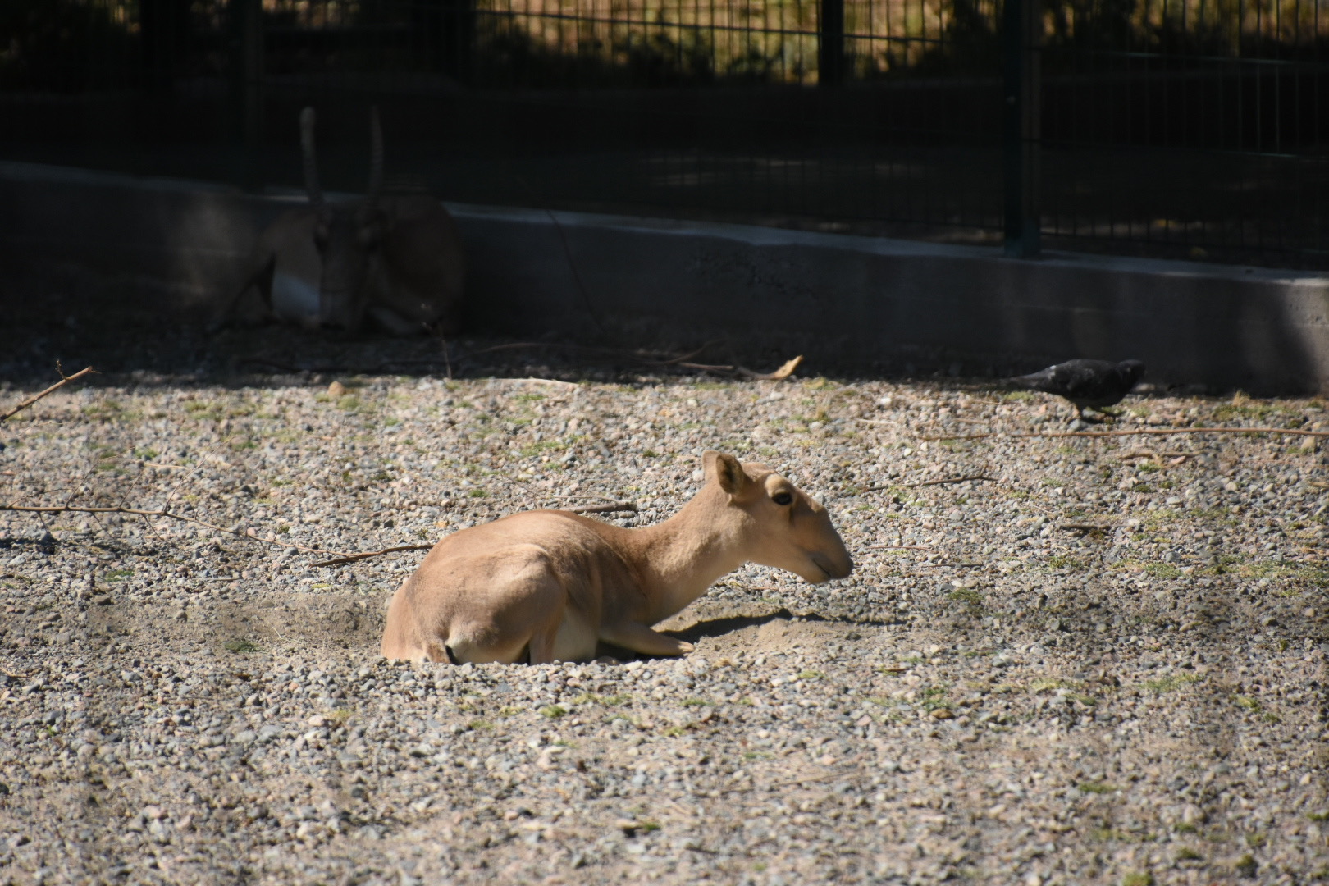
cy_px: 443
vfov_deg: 3.1
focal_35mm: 450
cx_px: 664
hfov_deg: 4.6
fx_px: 16611
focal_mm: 300
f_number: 6.3
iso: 1000
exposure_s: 1/4000
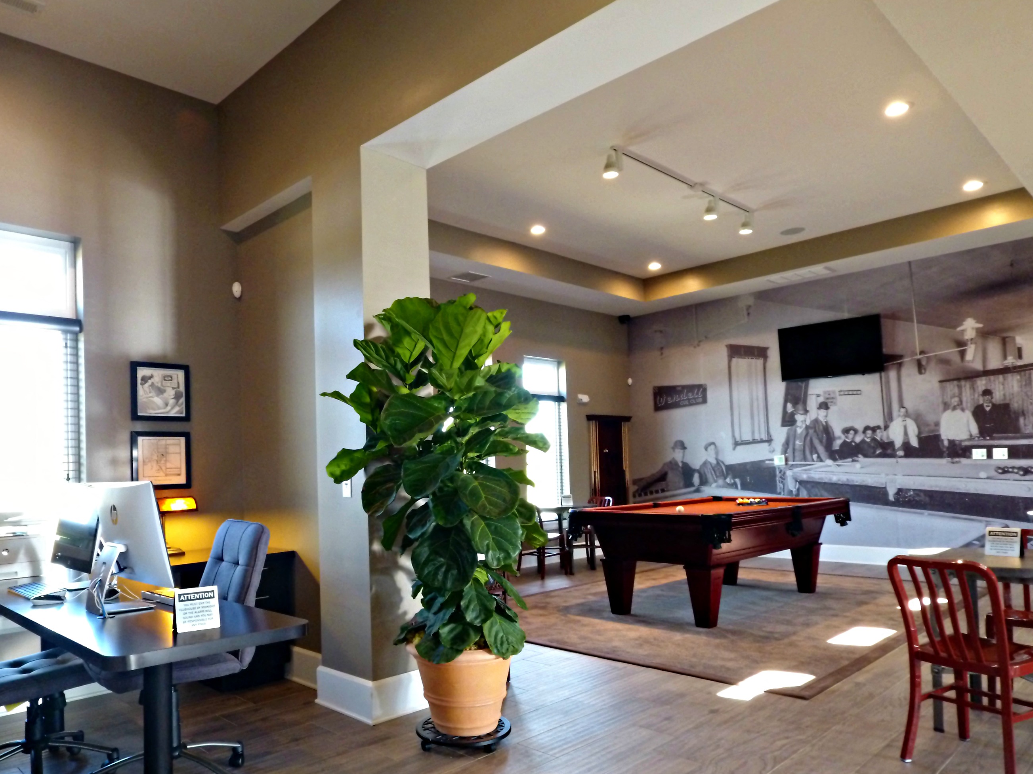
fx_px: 716
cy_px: 456
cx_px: 455
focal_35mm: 24
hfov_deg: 71.3
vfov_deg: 56.5
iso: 593
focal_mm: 3.61
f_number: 2.8
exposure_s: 1/12.5
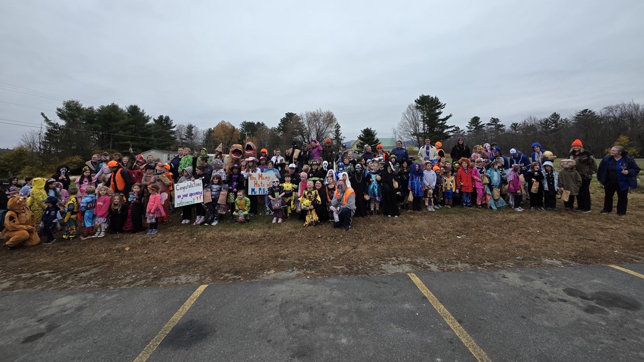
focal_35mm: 15
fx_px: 256
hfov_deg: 102.9
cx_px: 336
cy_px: 141
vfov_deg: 69.7
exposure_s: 1/411
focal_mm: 2.2
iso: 40
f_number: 1.9
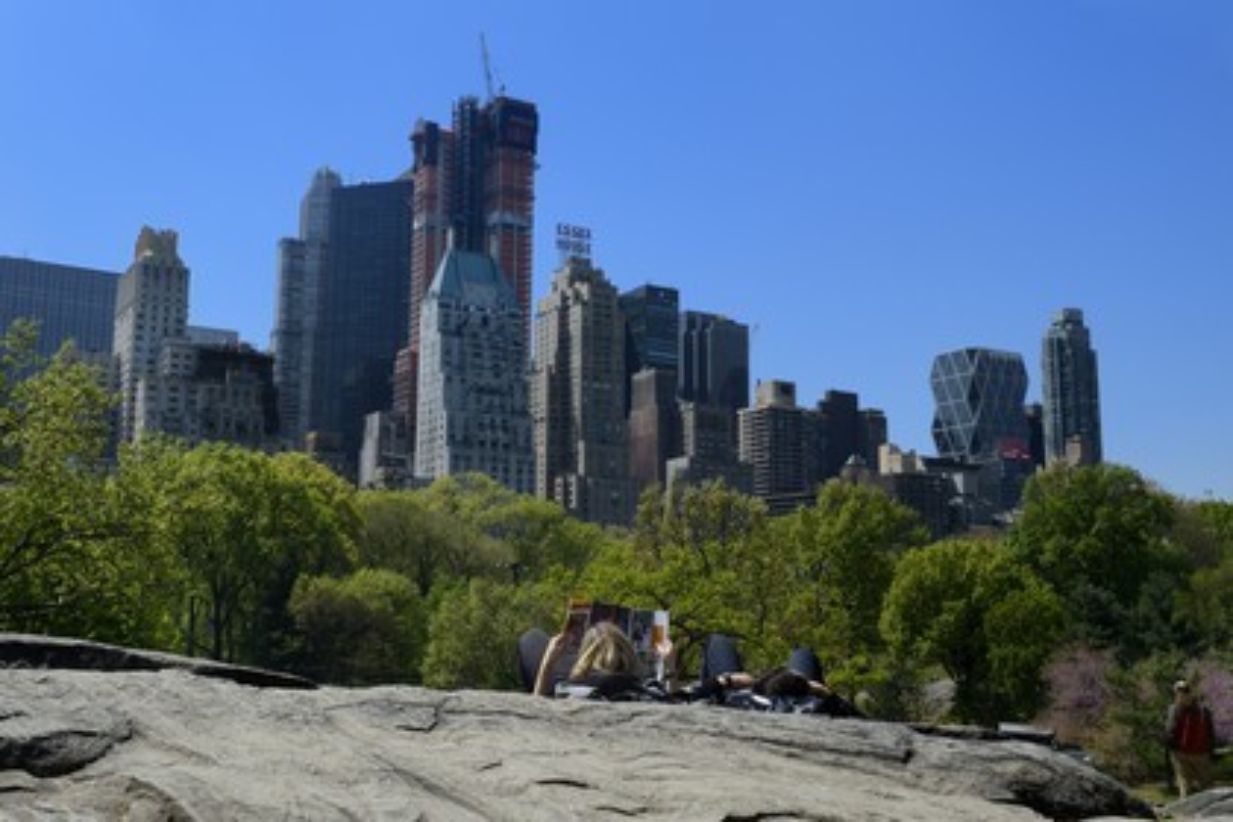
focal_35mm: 35
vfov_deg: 37.9
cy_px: 411
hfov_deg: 54.4
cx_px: 616
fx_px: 1199
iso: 400
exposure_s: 1/320
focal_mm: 35
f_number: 14
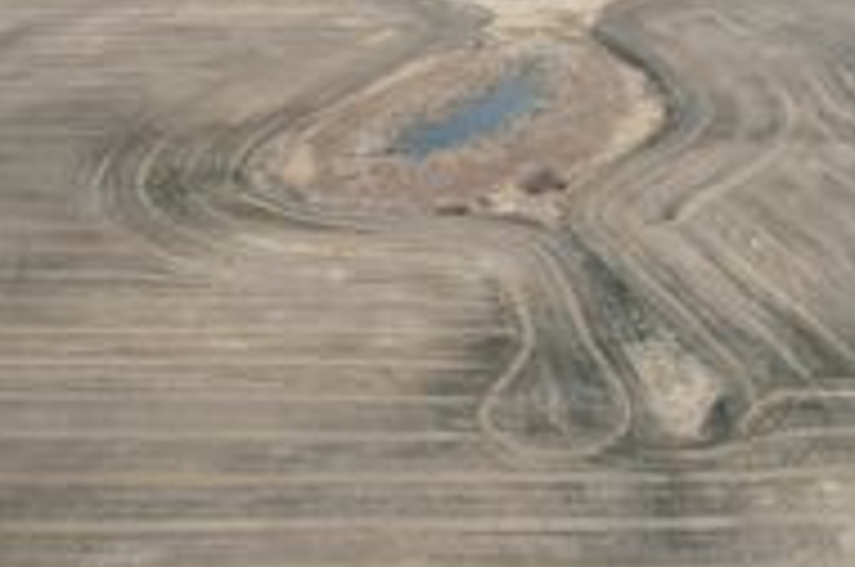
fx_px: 1185
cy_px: 182
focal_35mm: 50
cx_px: 389
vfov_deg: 26.7
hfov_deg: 39.6
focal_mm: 8.38
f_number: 2.8
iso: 100
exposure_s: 1/1250
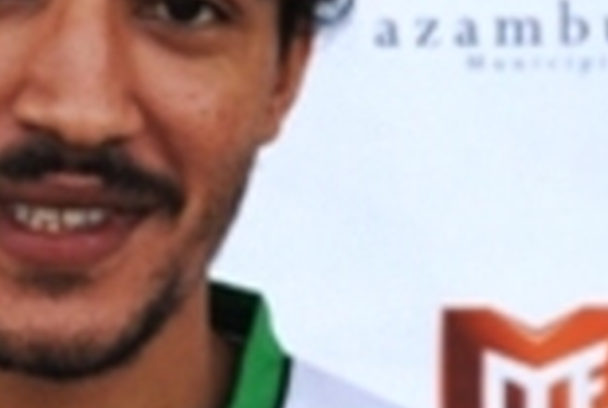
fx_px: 5905
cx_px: 59
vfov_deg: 4.0
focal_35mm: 349
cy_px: 204
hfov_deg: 5.9
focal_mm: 60
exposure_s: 1/125
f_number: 4.5
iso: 280
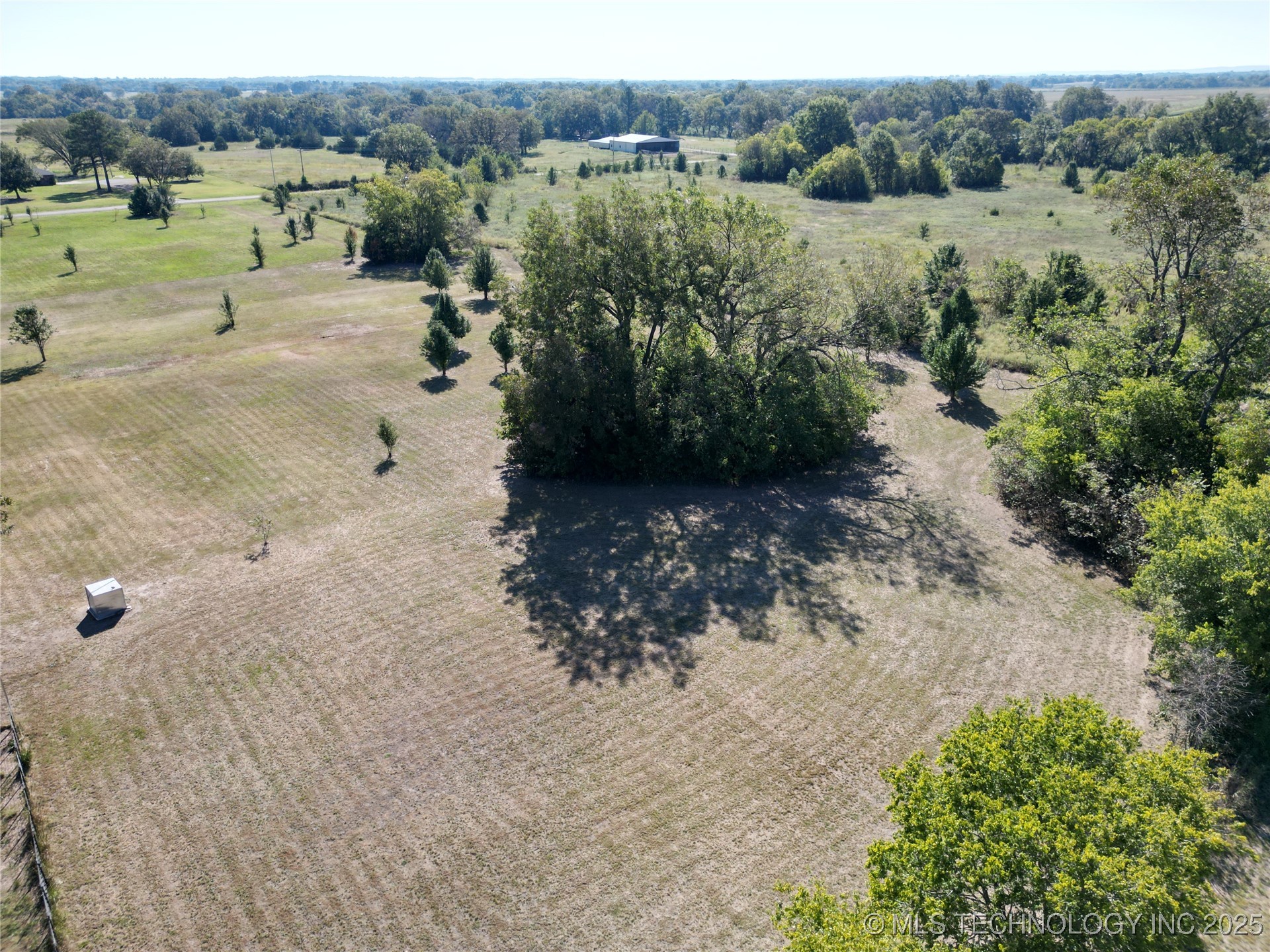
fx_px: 881
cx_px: 635
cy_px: 476
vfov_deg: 56.8
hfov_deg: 71.6
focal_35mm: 24
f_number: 1.7
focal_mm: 6.72
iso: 200
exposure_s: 1/2500
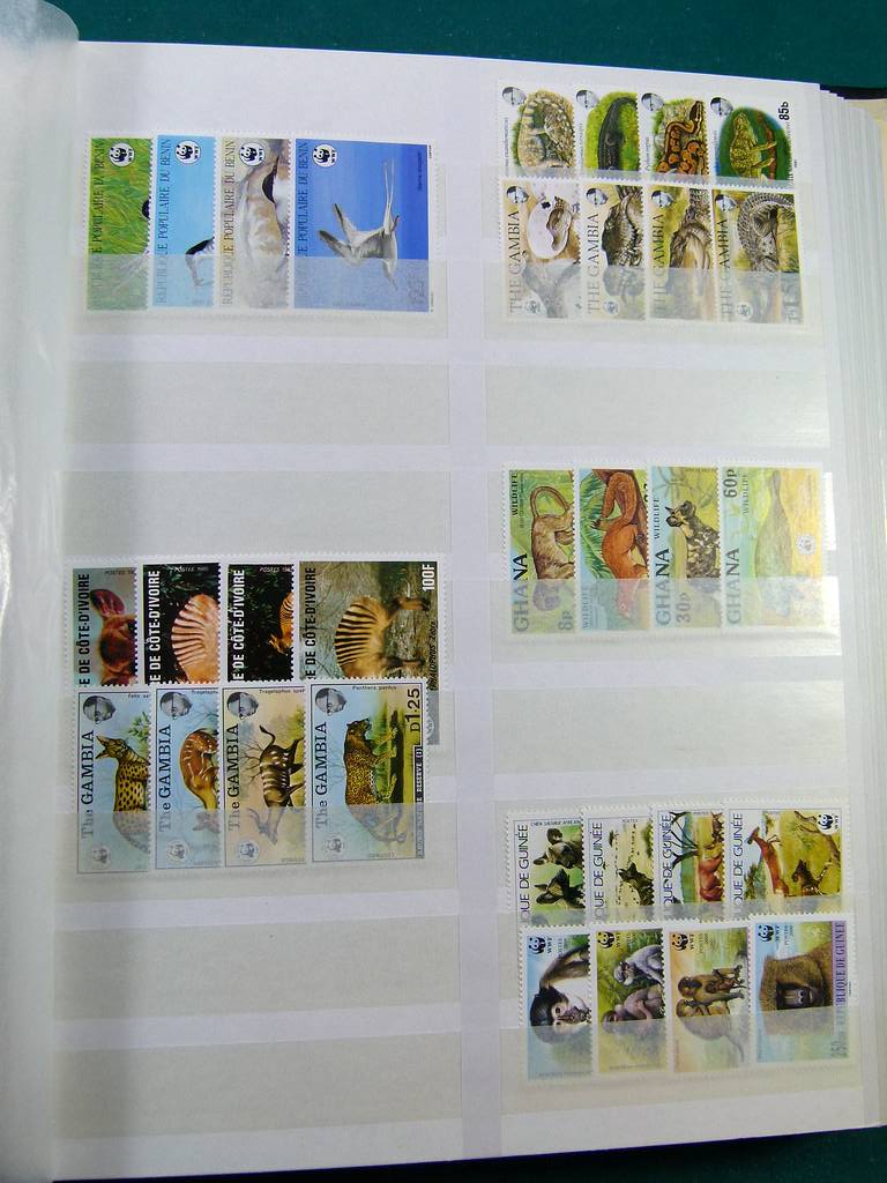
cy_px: 592
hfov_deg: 46.8
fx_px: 1025
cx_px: 444
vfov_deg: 60.0
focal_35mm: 30
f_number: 4
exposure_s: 1/125
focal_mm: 5.4
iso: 100
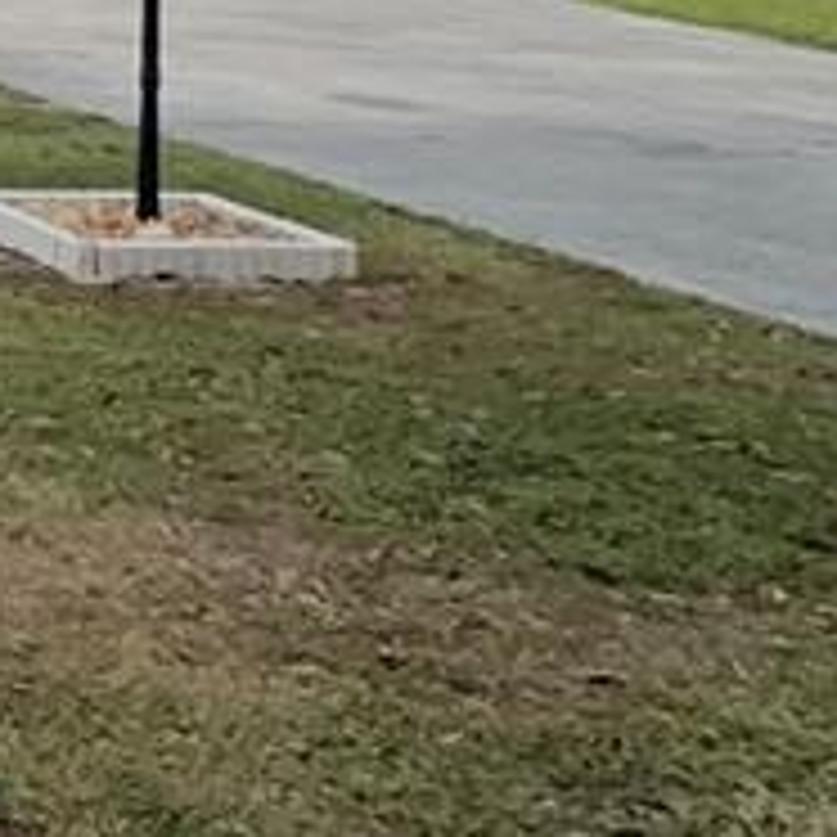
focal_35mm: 80
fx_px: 2188
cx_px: -1094
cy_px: -54
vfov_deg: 20.7
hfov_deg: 14.9
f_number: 2.2
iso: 40
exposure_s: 1/1795
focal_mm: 2.22
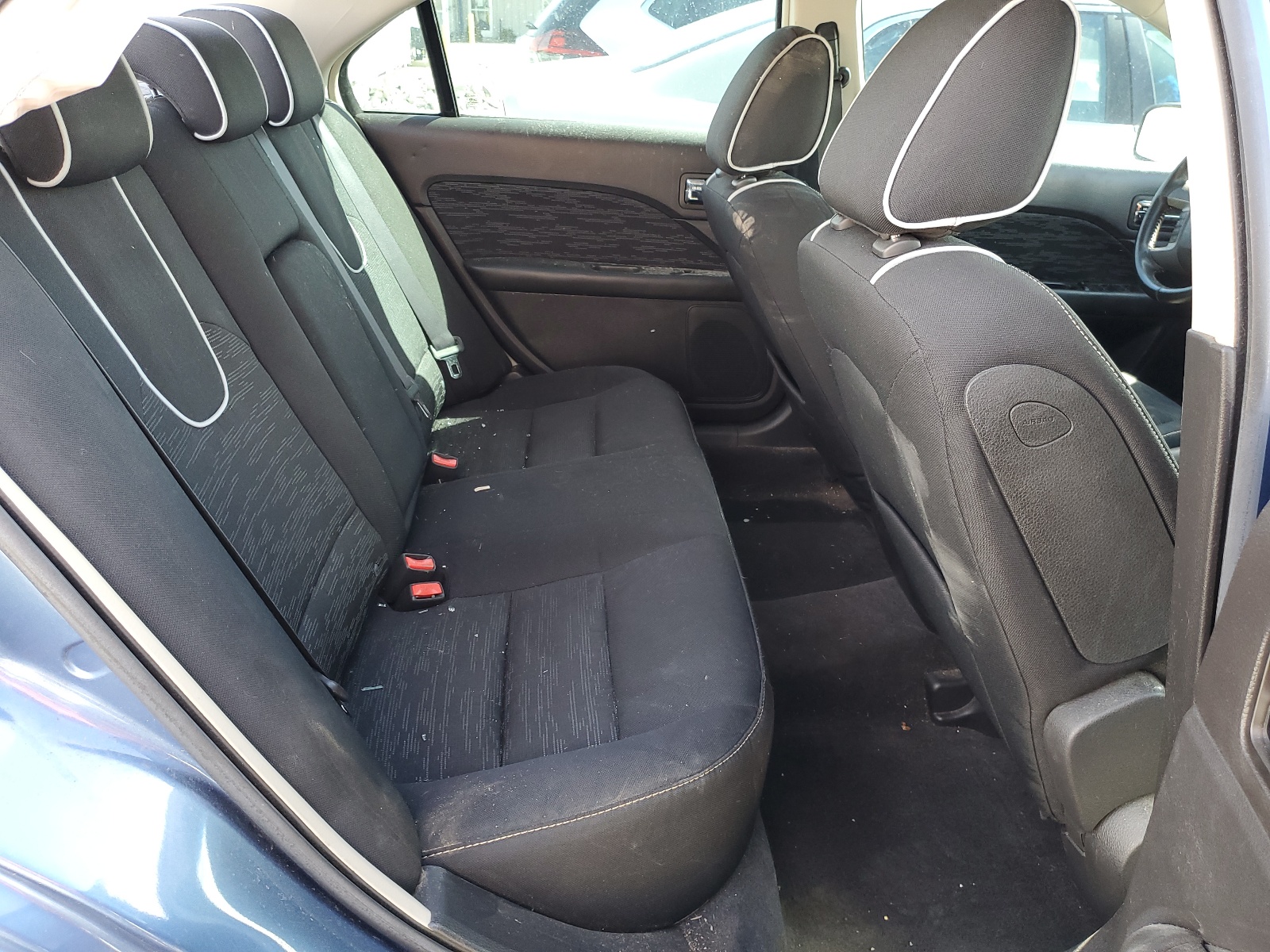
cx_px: 635
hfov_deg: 67.3
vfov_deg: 53.1
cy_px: 476
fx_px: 954
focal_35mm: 26
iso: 72
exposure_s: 1/120
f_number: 1.5
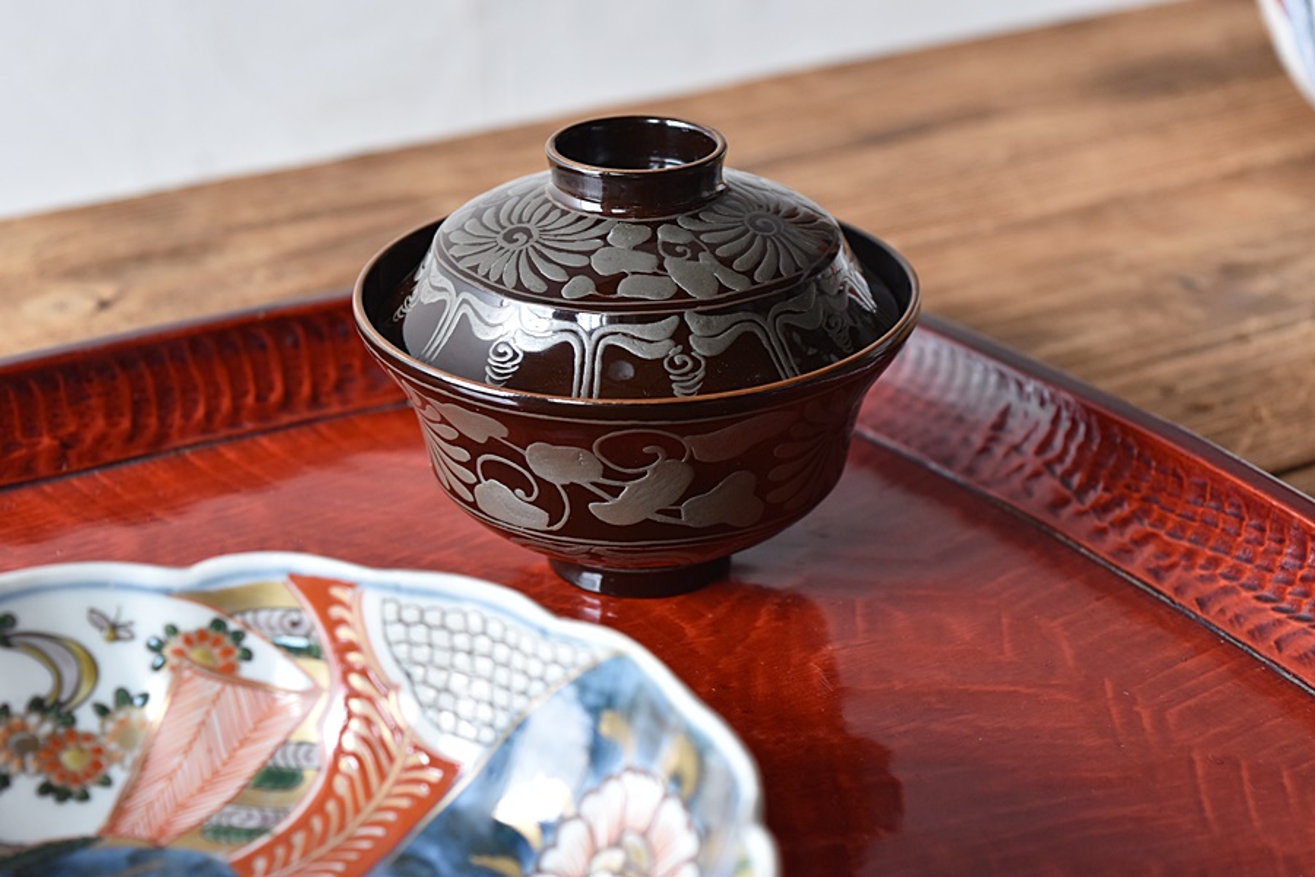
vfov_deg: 16.6
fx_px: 3013
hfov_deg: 24.6
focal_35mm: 82
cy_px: 438
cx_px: 658
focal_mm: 55
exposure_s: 1/2.5
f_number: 5.6
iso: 400
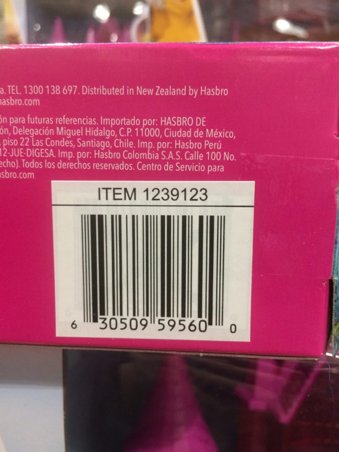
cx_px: 170
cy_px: 226
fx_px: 379
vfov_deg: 61.7
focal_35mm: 29
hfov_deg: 48.2
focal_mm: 4.15
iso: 125
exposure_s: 1/30
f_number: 2.2
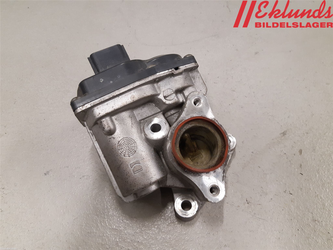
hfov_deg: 67.3
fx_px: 250
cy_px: 125
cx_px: 166
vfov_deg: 53.1
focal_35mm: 26
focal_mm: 3.93
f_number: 1.7
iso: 160
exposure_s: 1/50
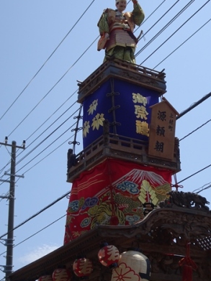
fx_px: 520
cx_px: 124
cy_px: 158
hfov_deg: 22.9
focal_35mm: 64
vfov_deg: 30.2
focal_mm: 8.51
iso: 80
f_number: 4.5
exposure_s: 1/800
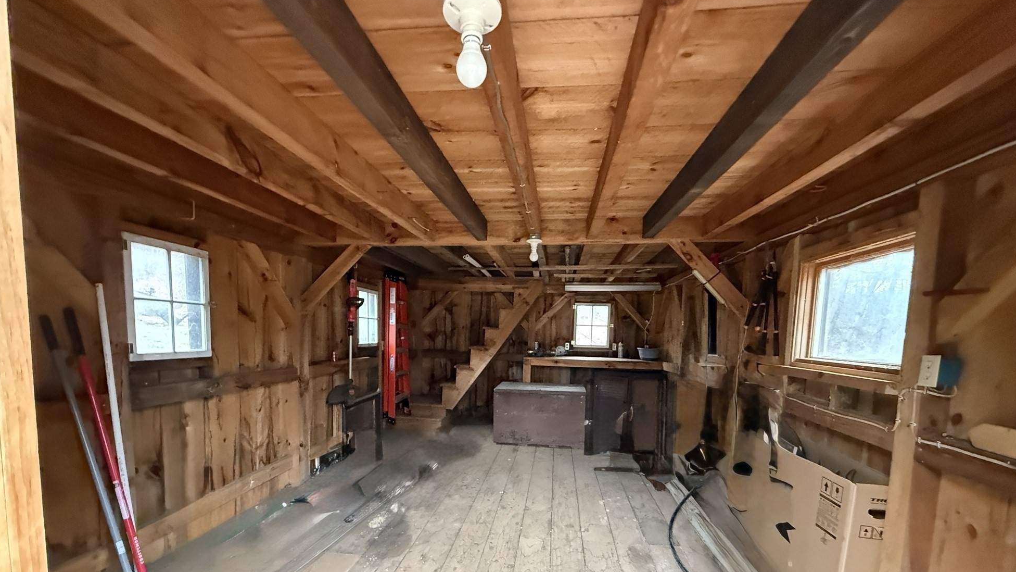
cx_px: 505
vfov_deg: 65.8
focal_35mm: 16
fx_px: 431
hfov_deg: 99.4
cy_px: 368
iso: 1250
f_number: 2.2
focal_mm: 2.22
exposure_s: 1/60
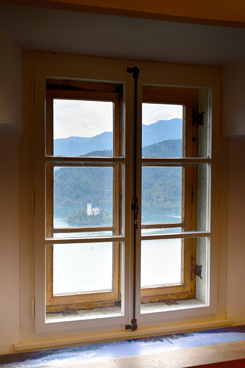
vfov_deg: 46.4
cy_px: 184
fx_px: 429
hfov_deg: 31.9
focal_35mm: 42
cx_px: 122
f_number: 6.3
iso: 100
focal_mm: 28
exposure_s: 1/125
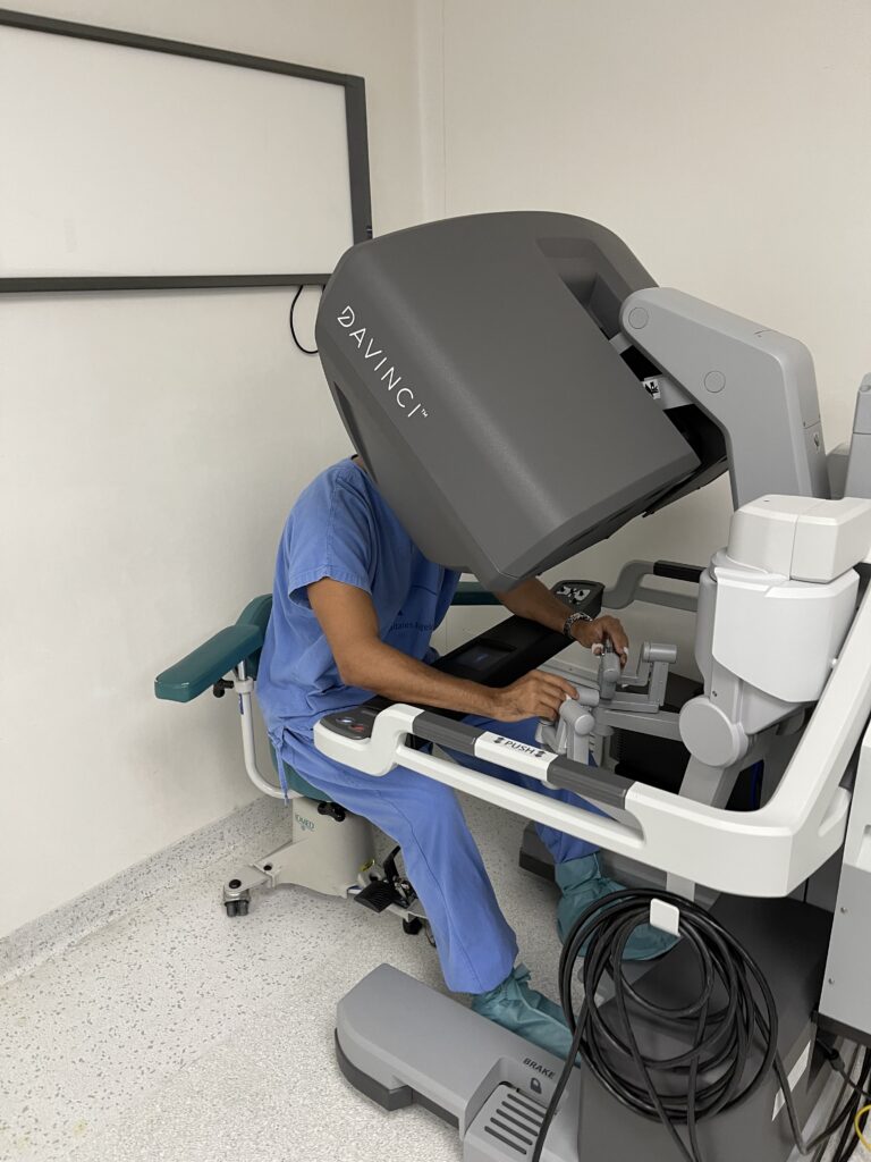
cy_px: 581
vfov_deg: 67.3
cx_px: 436
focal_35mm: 26
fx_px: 872
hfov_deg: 53.1
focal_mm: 5.1
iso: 160
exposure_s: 1/60
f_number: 1.6
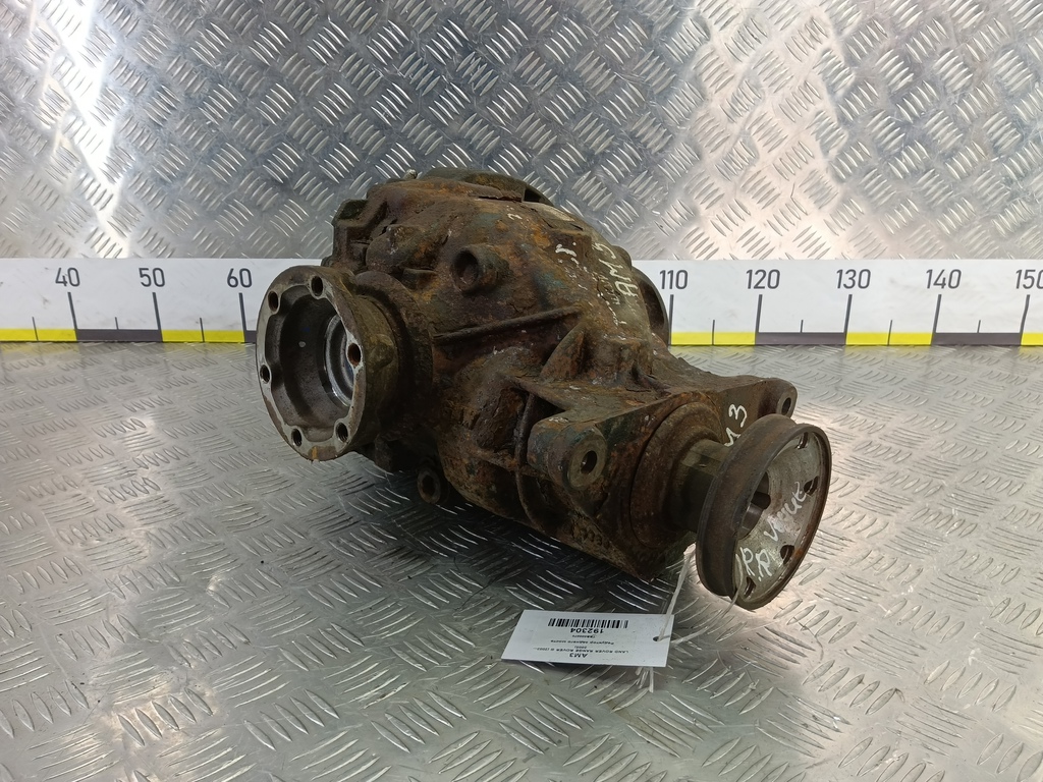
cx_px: 522
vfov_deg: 58.9
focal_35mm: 23
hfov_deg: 73.9
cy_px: 391
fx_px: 693
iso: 110
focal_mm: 4.11
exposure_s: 1/50
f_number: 1.6
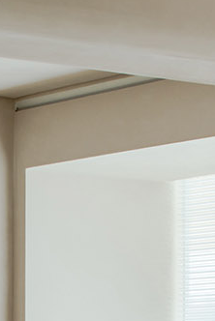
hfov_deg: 7.0
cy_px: 218
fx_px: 1743
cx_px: -28
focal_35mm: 195
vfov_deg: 10.5
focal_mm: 45
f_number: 14
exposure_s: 1/2
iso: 100
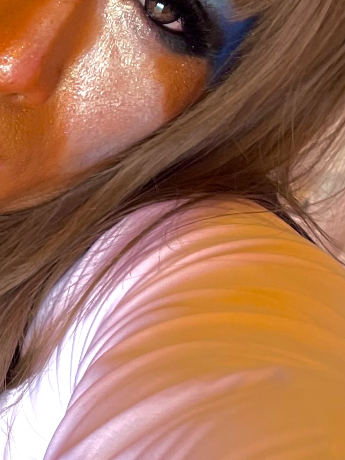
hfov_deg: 12.9
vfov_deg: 18.6
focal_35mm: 103
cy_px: 451
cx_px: -297
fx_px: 1369
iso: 50
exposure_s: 1/120
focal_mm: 4.2
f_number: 1.6
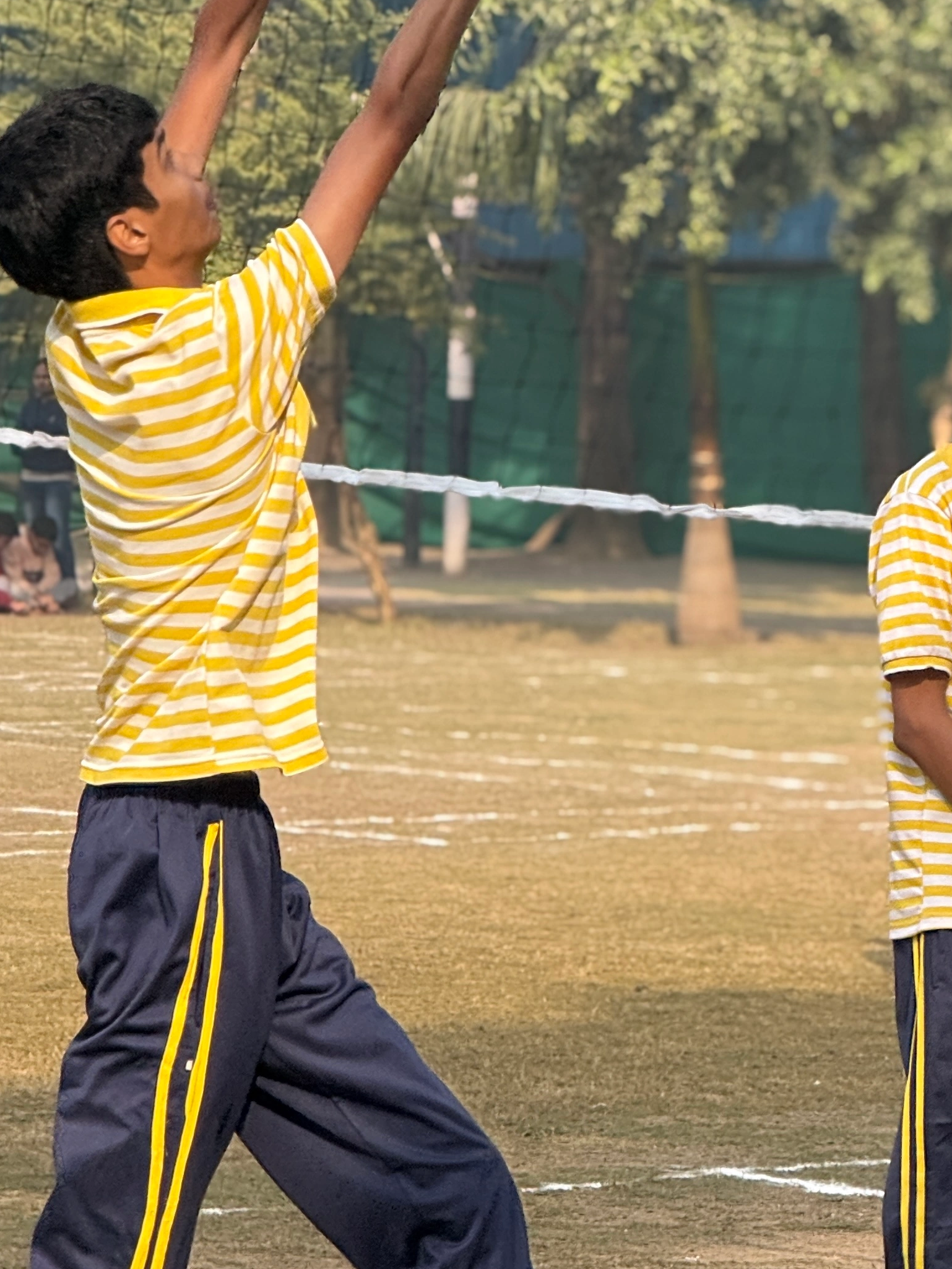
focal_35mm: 236
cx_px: 841
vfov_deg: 8.3
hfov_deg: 6.3
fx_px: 8652
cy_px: 46
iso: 64
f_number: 2.8
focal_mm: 15.66
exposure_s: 1/621
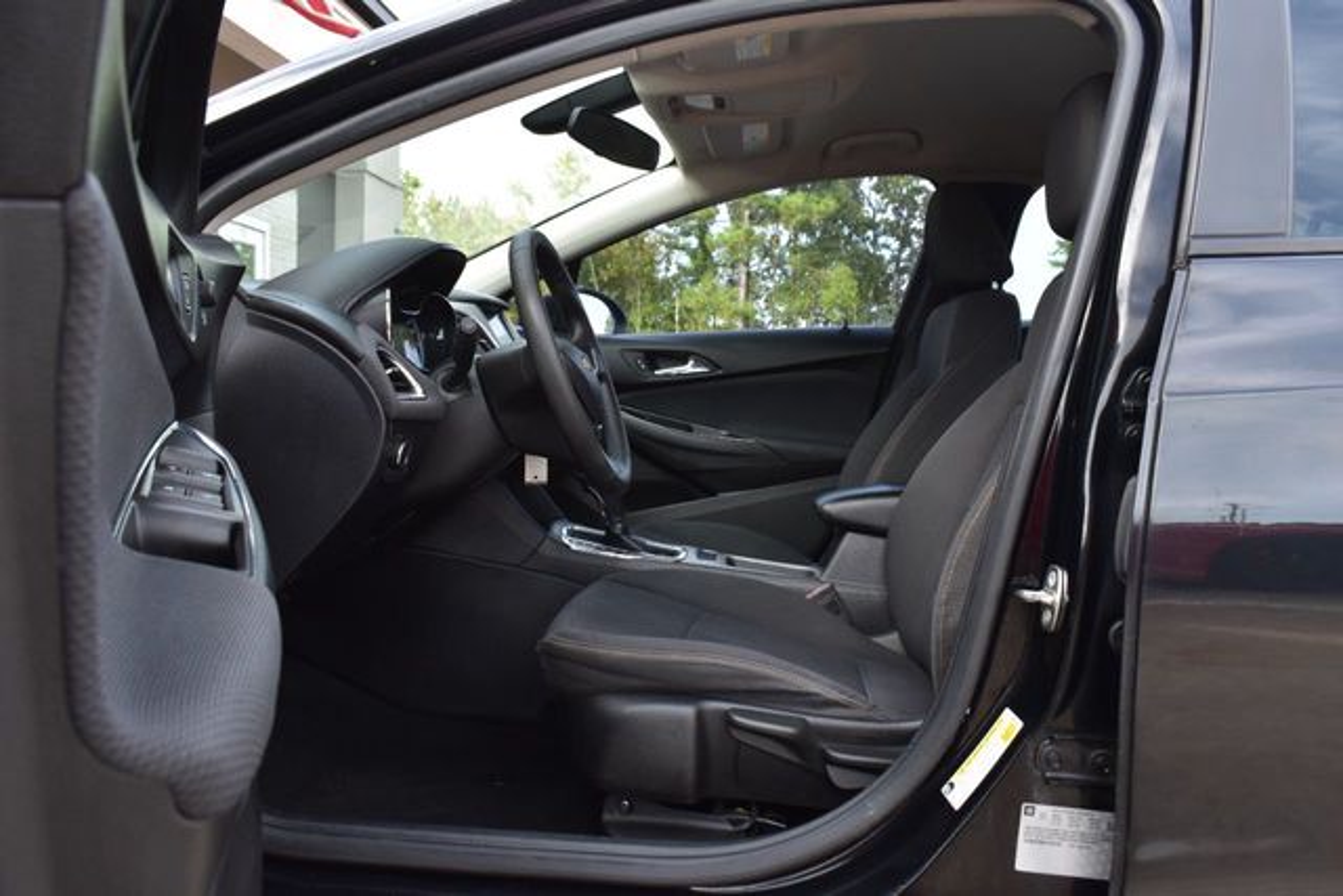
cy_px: 448
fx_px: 1119
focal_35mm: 30
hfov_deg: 61.9
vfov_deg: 43.6
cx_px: 672
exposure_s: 1/100
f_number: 9
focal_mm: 20
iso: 400
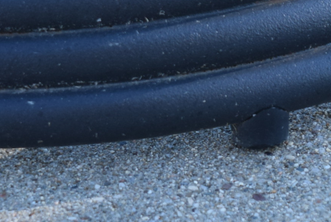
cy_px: -117
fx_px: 2611
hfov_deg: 7.1
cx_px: 519
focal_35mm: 284
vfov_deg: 4.8
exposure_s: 1/125
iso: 400
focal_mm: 55
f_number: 6.3
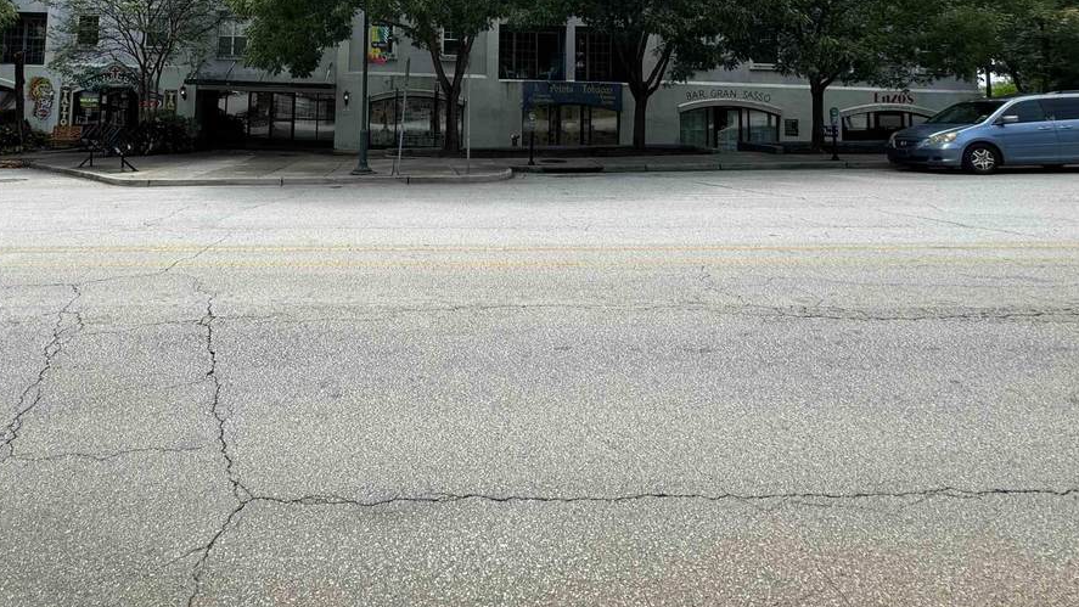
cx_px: 372
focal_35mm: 22
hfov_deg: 78.9
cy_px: 52
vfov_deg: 46.1
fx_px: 629
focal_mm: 2.22
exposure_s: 1/734
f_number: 2.2
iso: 40
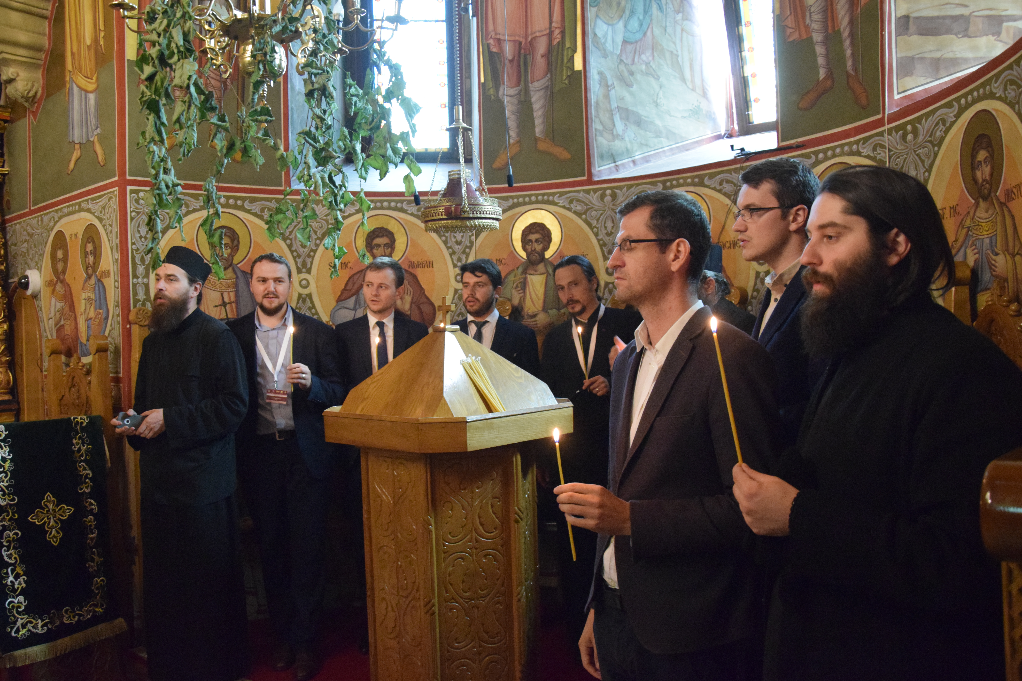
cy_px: 340
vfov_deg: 41.7
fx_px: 894
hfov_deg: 59.5
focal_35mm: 32
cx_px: 511
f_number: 3.8
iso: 4500
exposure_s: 1/60
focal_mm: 21
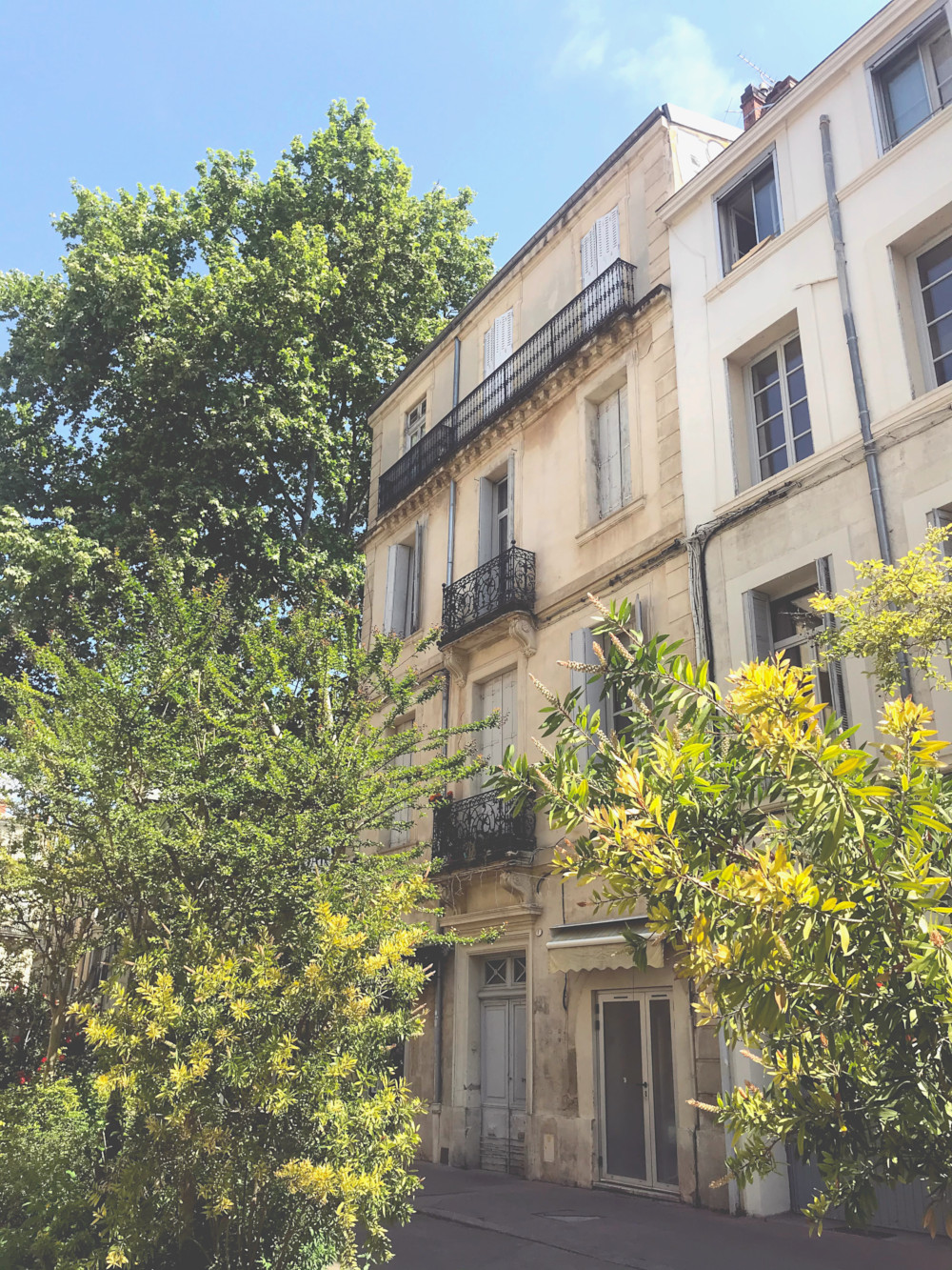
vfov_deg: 63.4
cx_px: 476
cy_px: 635
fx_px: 1027
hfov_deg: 49.8
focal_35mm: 28
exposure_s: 1/1259
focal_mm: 3.99
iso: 20
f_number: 1.8
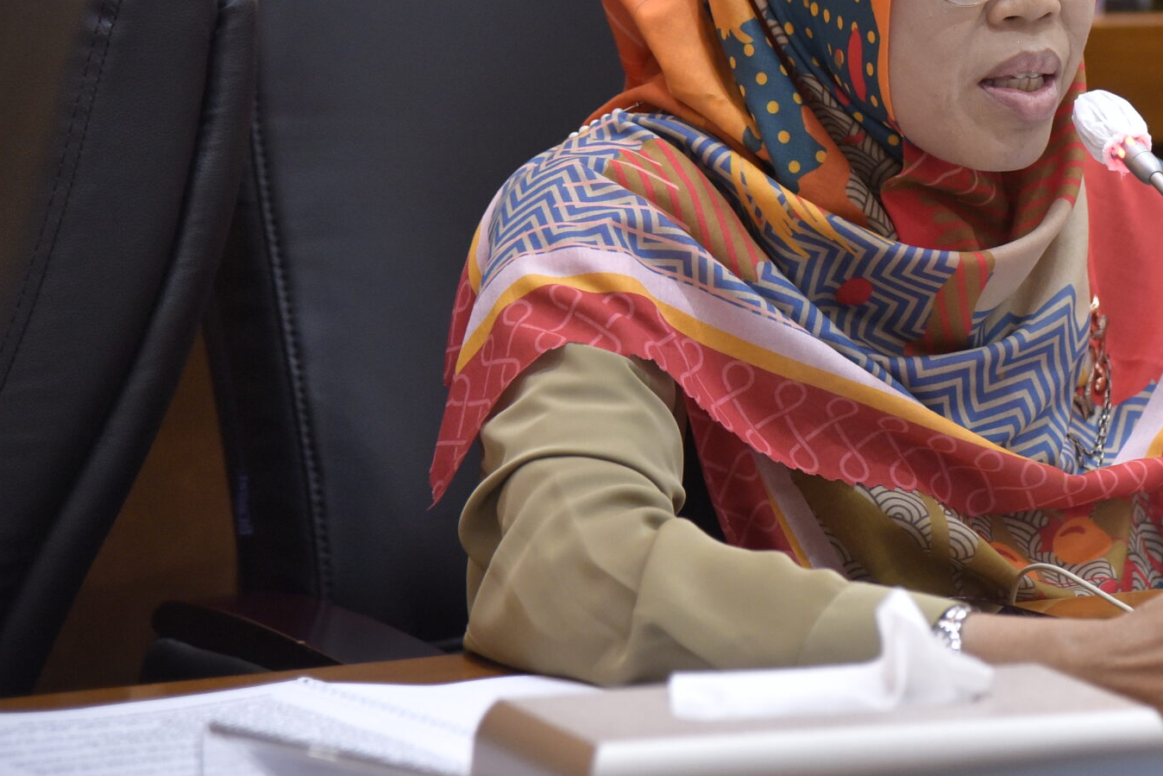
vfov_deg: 6.0
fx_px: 7366
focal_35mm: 228
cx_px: 1100
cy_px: 230
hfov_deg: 9.0
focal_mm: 120
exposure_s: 1/160
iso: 2500
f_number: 4
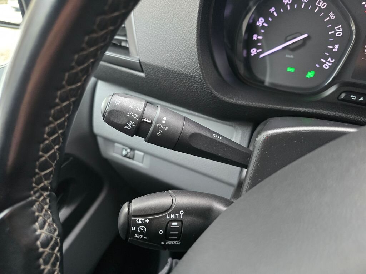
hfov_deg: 73.9
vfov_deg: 58.9
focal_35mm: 23
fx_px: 243
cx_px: 183
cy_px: 137
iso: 1250
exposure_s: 1/100
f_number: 1.7
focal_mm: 6.3
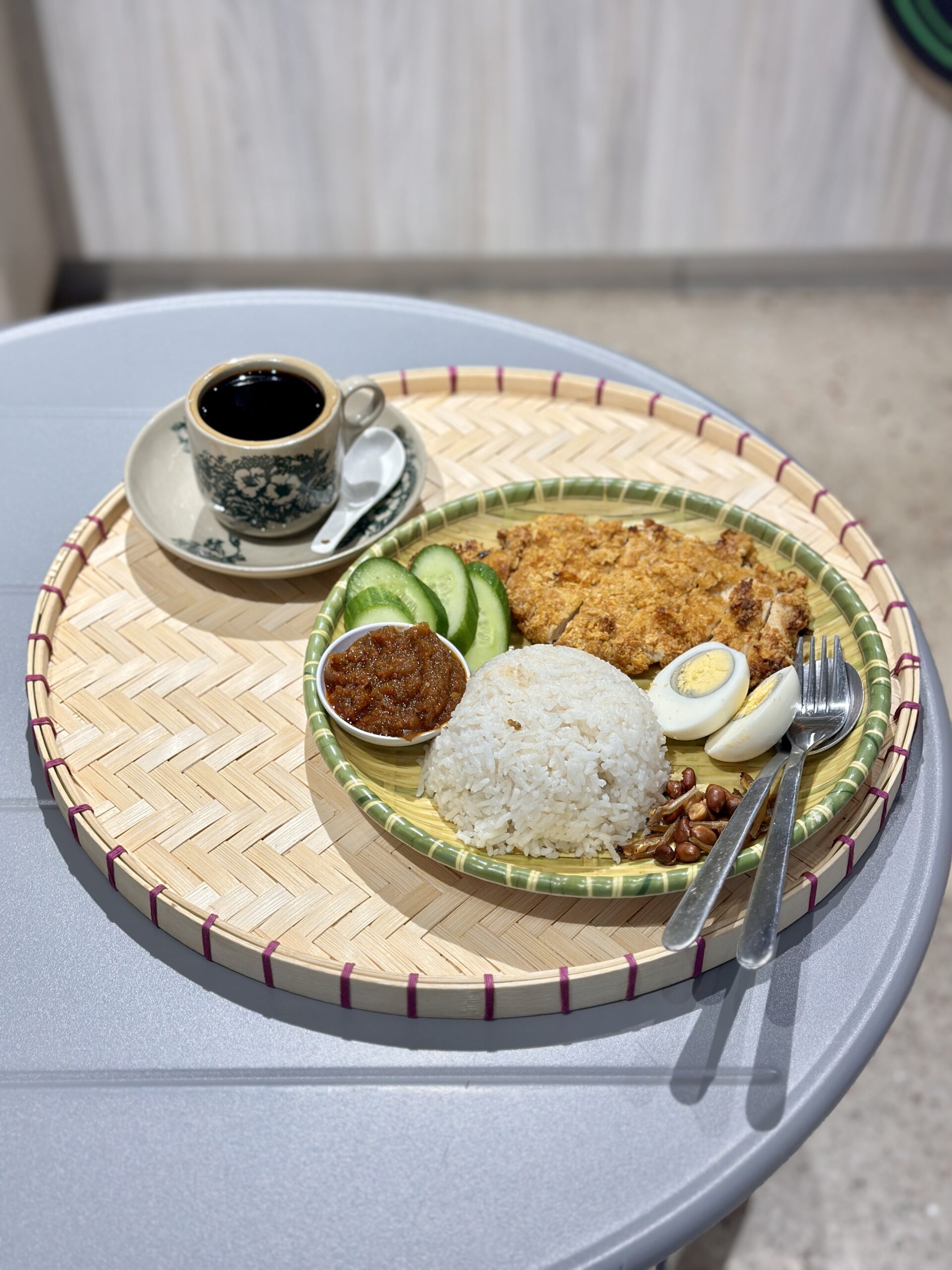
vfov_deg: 39.7
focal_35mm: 48
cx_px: 476
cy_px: 635
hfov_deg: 30.3
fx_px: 1760
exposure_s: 1/100
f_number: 1.78
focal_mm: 6.86
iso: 64
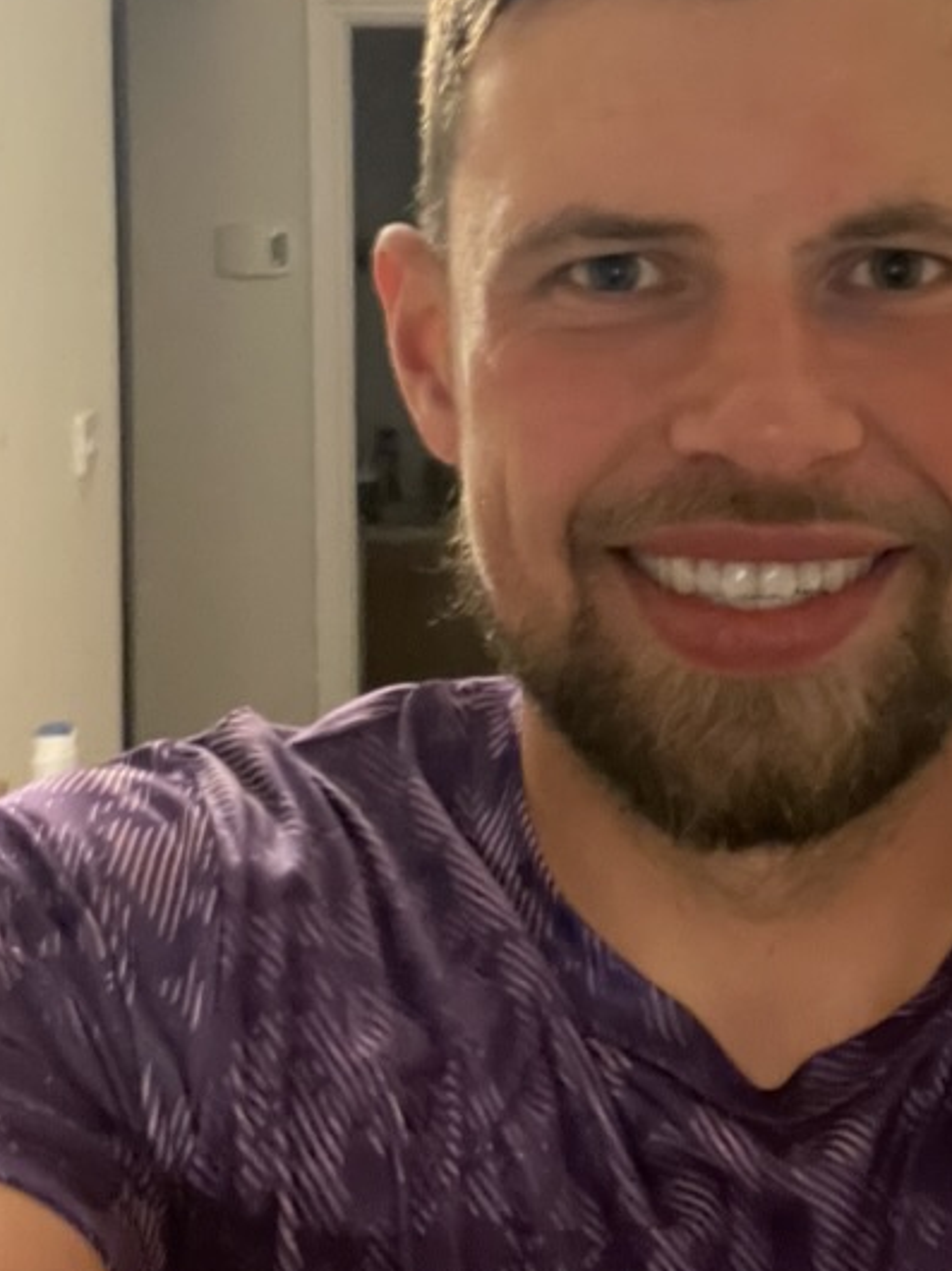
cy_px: 309
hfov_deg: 25.0
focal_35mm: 58
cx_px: 676
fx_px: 2129
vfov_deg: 32.6
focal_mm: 2.71
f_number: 2.2
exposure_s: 1/17
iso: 800
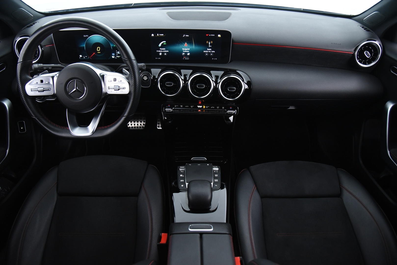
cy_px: 132
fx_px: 265
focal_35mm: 24
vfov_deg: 53.2
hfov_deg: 73.7
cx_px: 198
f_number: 4
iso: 4000
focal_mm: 24
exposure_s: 1/20
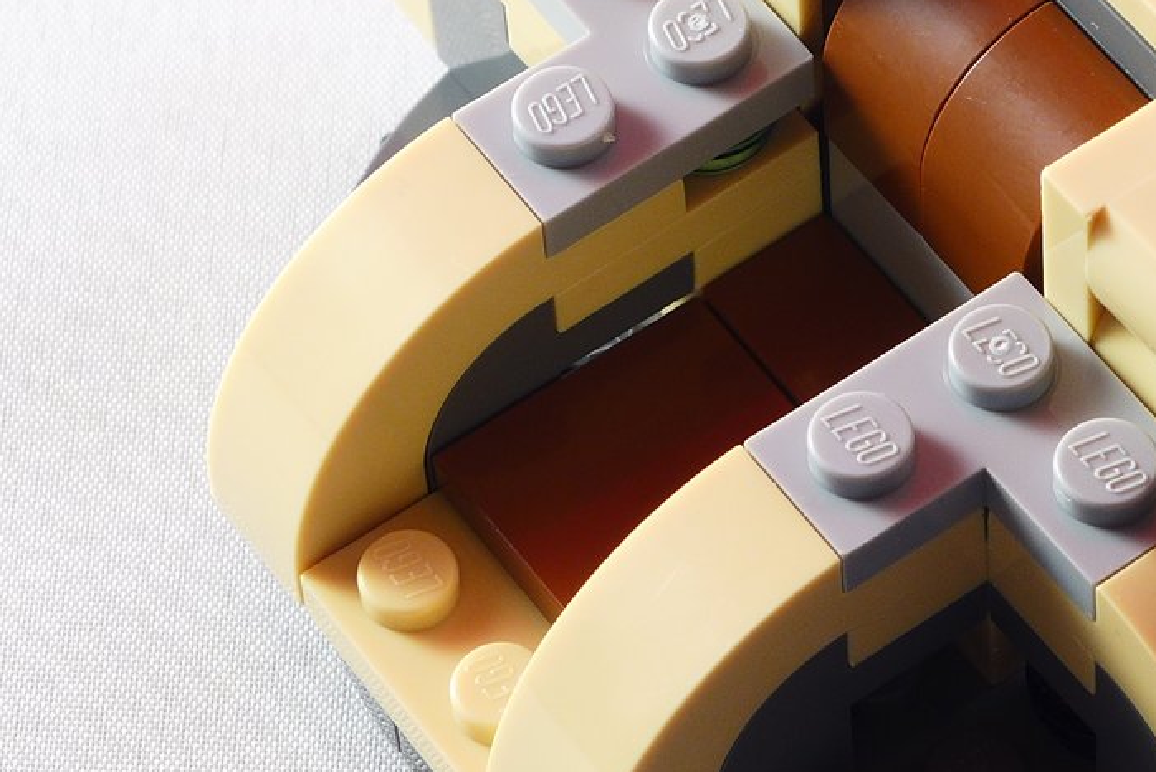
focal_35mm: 189
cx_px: 872
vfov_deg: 7.3
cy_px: 180
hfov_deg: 10.8
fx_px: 6073
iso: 80
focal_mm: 13.7
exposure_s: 1/2.5
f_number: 4.5
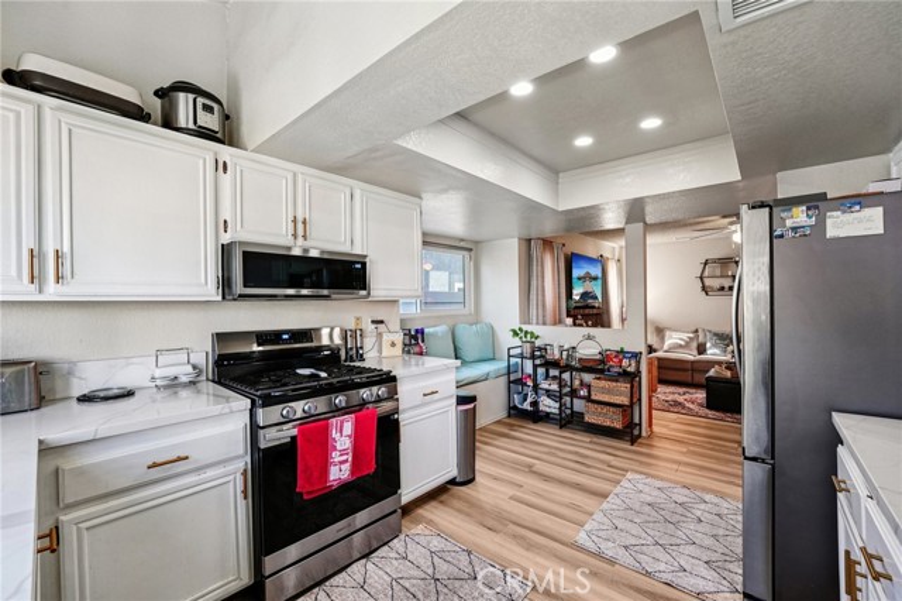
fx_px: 351
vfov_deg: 81.1
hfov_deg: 104.3
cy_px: 300
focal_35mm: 14
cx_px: 451
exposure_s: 1/15
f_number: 8
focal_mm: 14
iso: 400
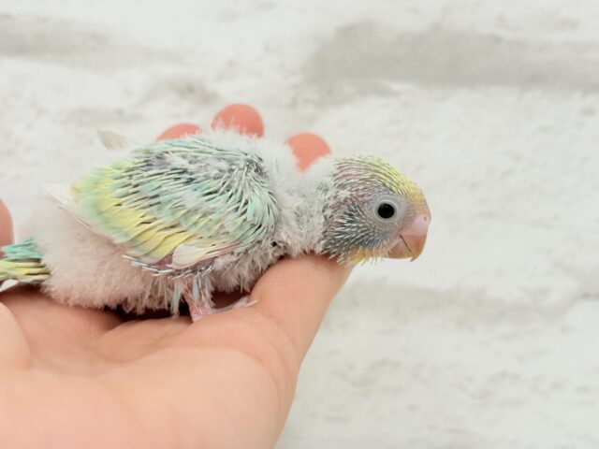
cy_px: 224
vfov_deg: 28.0
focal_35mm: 52
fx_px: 900
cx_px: 300
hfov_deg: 36.8
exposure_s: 1/50
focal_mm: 5.96
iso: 50
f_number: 1.6
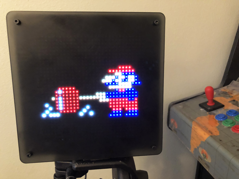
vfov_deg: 49.7
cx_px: 120
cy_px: 90
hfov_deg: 63.4
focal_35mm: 28
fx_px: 193
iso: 100
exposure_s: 1/4
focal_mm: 4
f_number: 1.8
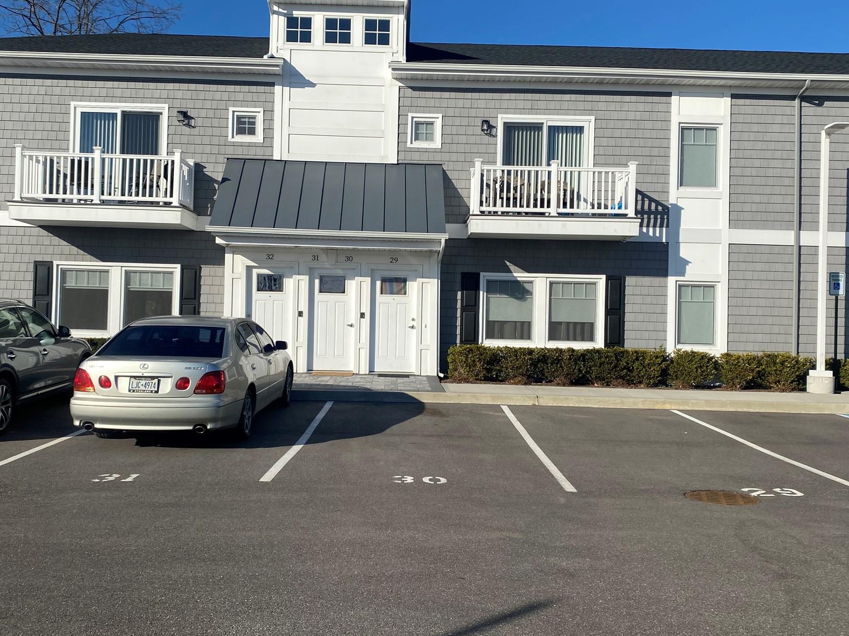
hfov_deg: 55.4
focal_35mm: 33
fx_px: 809
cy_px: 301
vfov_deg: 42.9
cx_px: 419
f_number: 1.8
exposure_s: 1/4444
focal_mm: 4.25
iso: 32
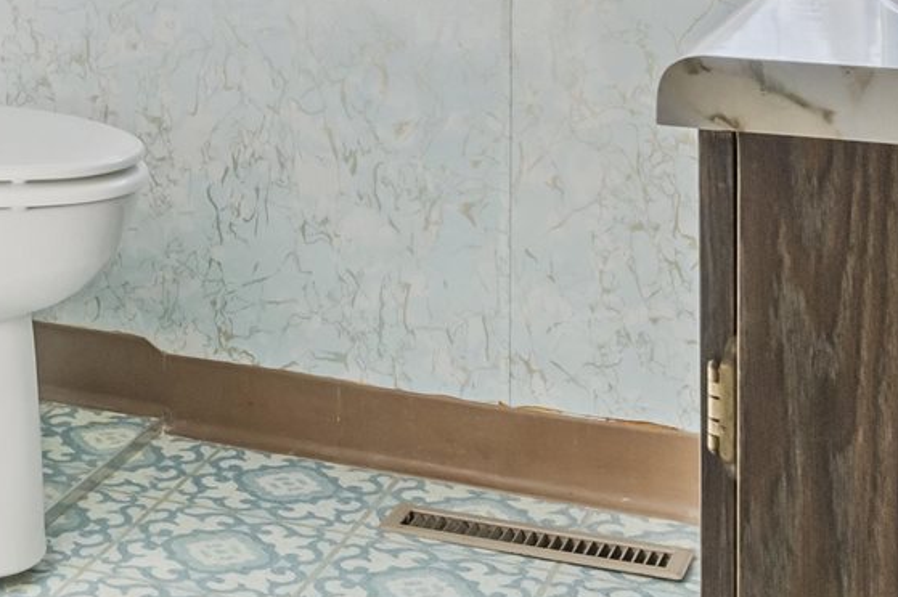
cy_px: -319
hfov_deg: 21.8
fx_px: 2194
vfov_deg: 14.4
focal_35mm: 88
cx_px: -122
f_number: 8
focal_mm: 16
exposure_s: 1/500
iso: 800
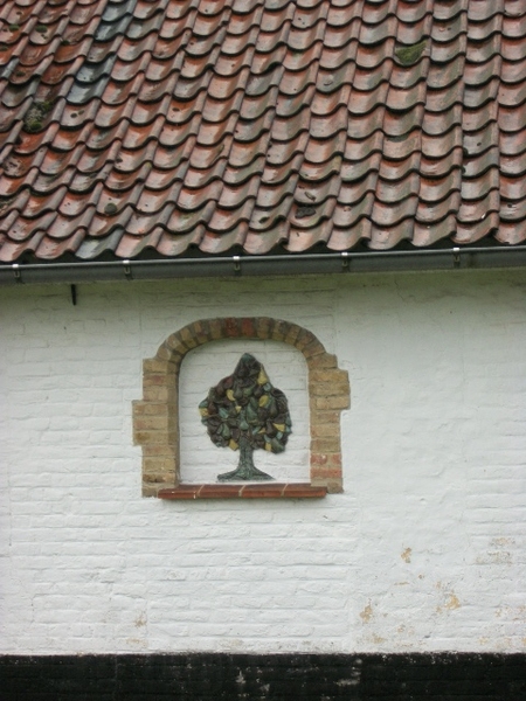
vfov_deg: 20.4
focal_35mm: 96
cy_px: 350
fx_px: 1945
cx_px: 263
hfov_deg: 15.4
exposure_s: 1/80
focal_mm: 17.1
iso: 80
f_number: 5.2
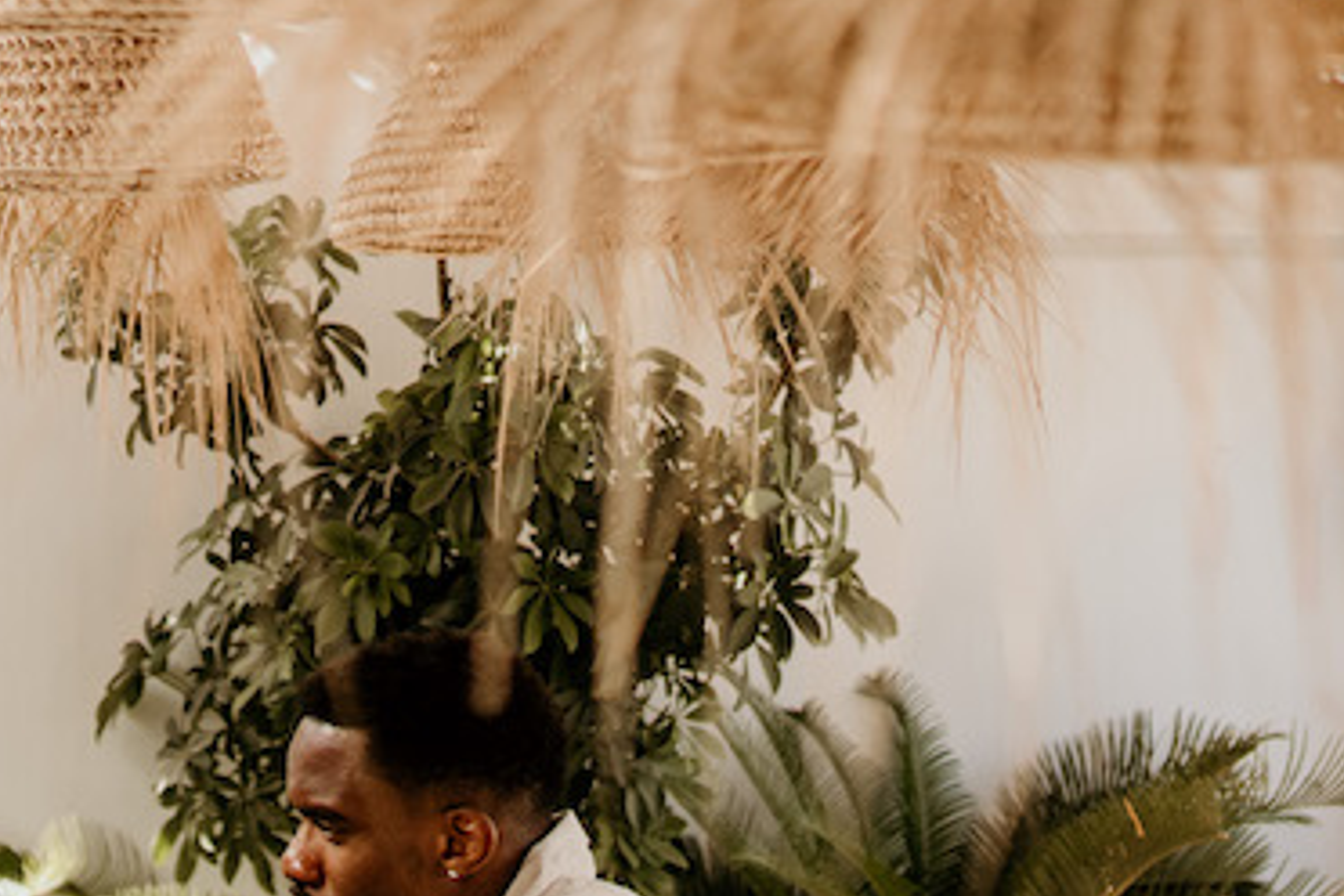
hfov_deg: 14.5
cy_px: 195
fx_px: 5264
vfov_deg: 9.7
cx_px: 278
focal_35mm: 141
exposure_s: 1/6400
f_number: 1.4
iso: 640
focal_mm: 35
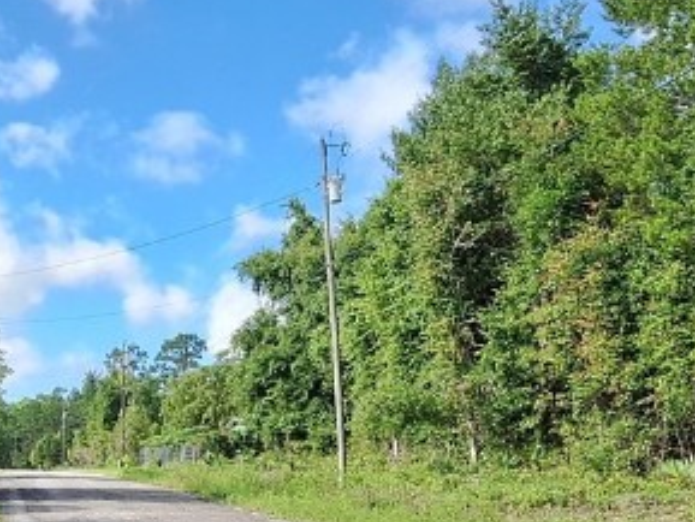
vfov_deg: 31.0
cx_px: 250
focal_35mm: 46
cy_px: 390
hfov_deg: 40.9
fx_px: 924
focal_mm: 1.74
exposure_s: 1/1418
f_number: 2.2
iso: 40
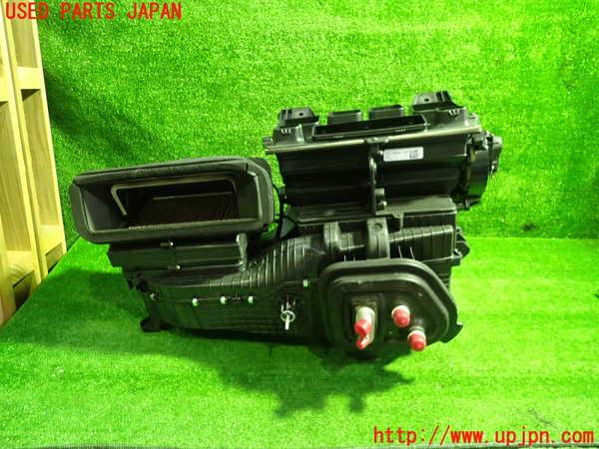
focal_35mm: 25
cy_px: 224
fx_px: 433
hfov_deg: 69.4
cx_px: 300
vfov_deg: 54.9
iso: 800
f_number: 2
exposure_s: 1/25
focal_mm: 4.5
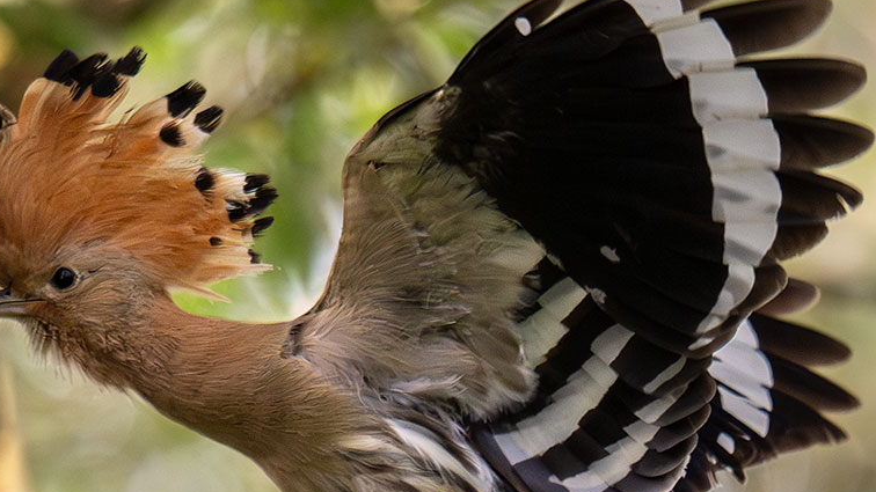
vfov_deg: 1.6
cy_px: 451
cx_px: 173
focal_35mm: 772
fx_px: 17929
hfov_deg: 2.8
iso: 1250
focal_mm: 290
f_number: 6
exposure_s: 1/2500
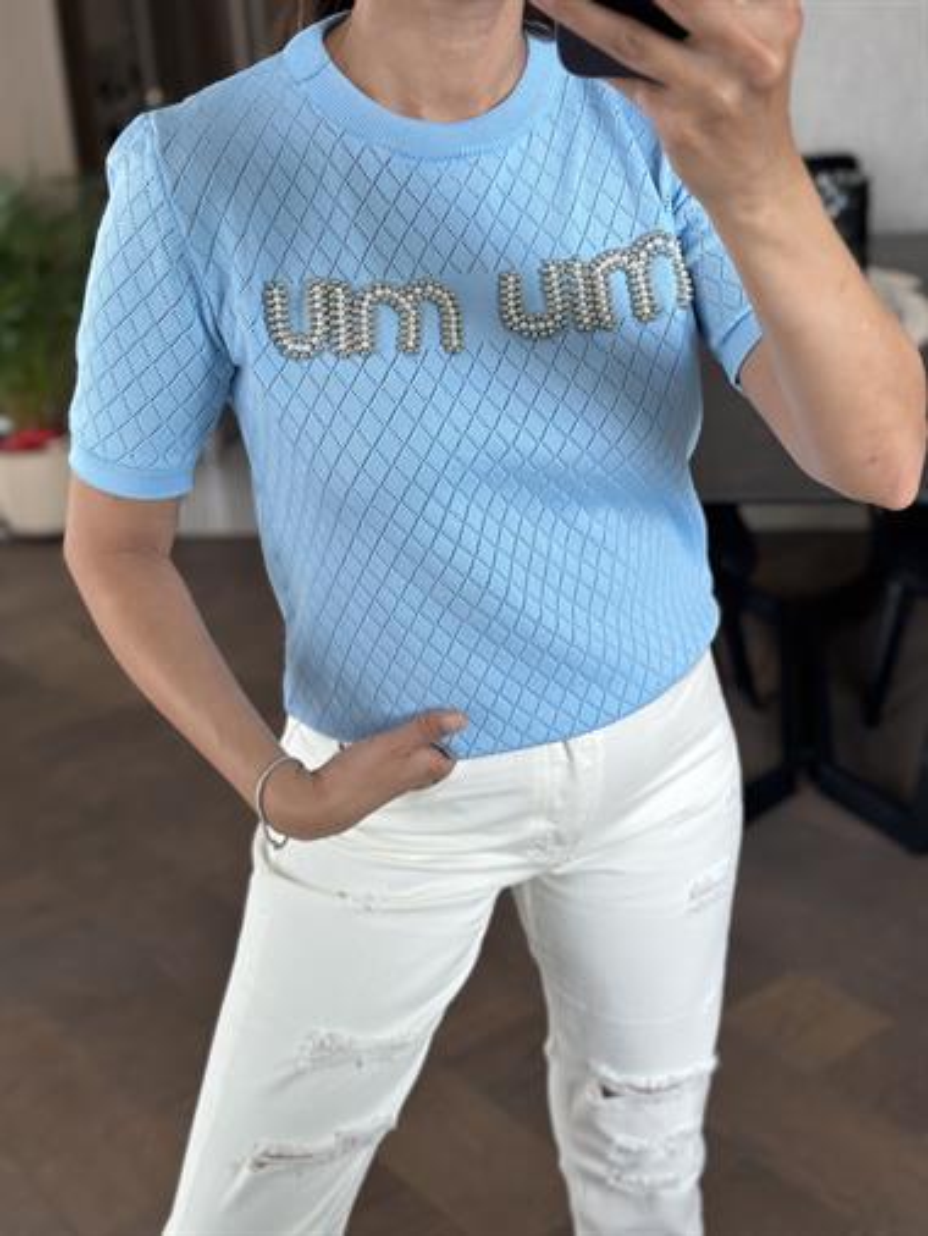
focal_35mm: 48
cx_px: 464
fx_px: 1714
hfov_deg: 30.3
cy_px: 618
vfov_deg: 39.6
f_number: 1.78
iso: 125
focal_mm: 6.86
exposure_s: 1/90
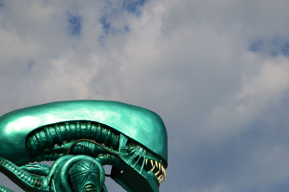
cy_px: 107
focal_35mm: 100
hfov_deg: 20.4
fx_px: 802
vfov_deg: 13.7
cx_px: 160
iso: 200
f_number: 5
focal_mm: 52
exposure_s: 1/2500
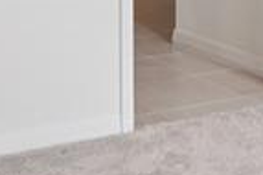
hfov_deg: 16.7
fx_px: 890
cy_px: -173
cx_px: 197
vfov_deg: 10.3
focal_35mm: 122
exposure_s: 1/30
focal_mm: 17
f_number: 8
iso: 320
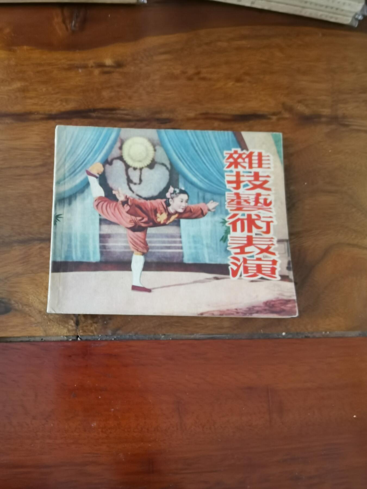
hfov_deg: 51.4
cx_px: 184
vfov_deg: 65.3
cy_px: 244
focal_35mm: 27
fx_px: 382
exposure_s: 1/16.7
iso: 640
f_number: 2.2
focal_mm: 2.26
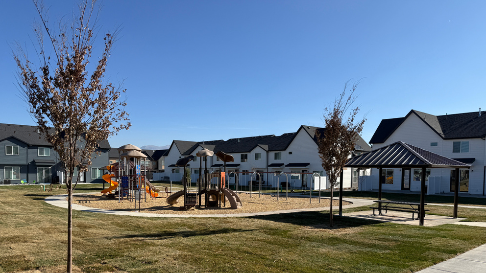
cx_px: 238
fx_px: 348
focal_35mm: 27
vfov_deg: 42.2
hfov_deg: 69.9
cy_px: 187
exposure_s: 1/4673
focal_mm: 6.76
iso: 80
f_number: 1.78
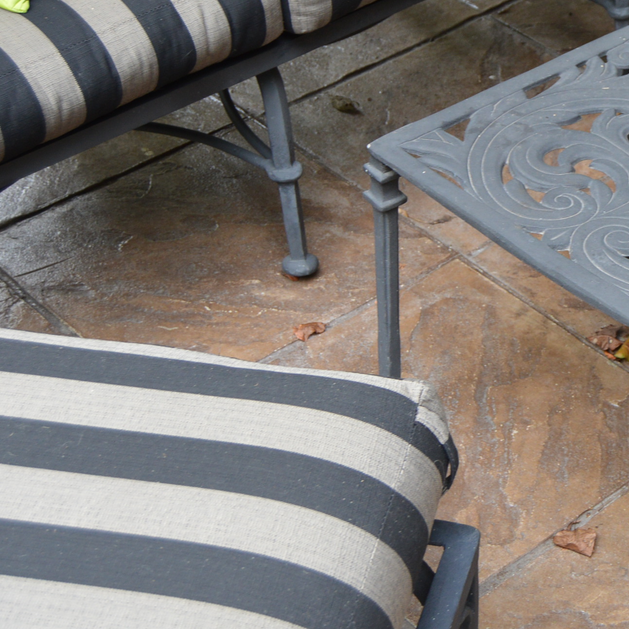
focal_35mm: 77
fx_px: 1583
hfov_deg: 21.5
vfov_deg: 22.4
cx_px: 661
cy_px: 244
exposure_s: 1/100
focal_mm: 26
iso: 400
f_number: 5
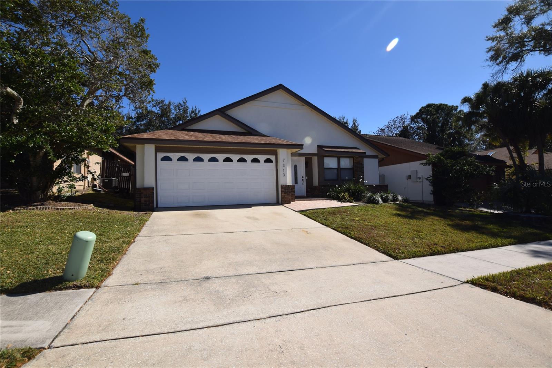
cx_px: 276
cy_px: 184
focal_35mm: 15
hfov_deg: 100.4
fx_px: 230
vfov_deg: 77.3
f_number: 10
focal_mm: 10
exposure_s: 1/200
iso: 100
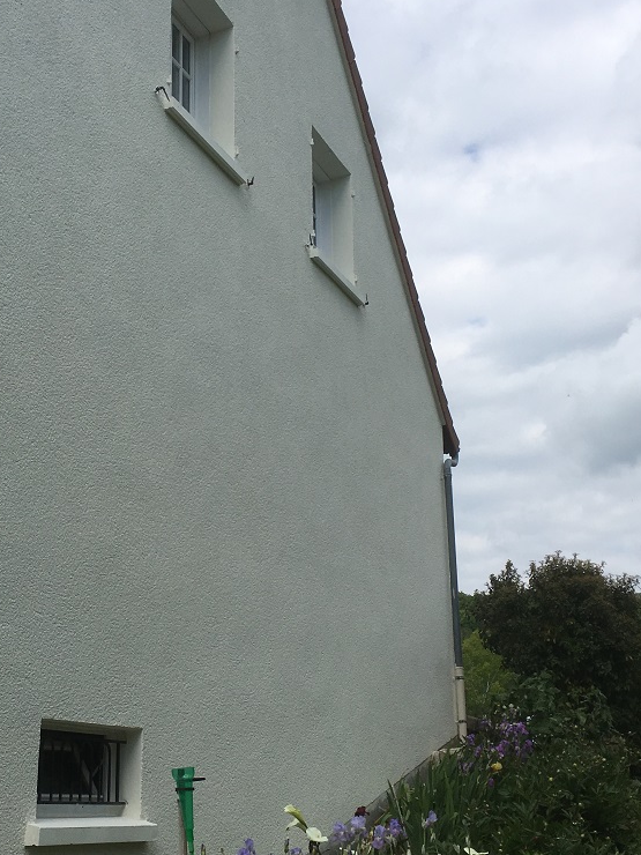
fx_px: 1160
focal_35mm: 47
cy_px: 458
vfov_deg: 40.4
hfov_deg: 30.6
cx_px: 207
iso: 25
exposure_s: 1/2481
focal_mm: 4.15
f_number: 2.2
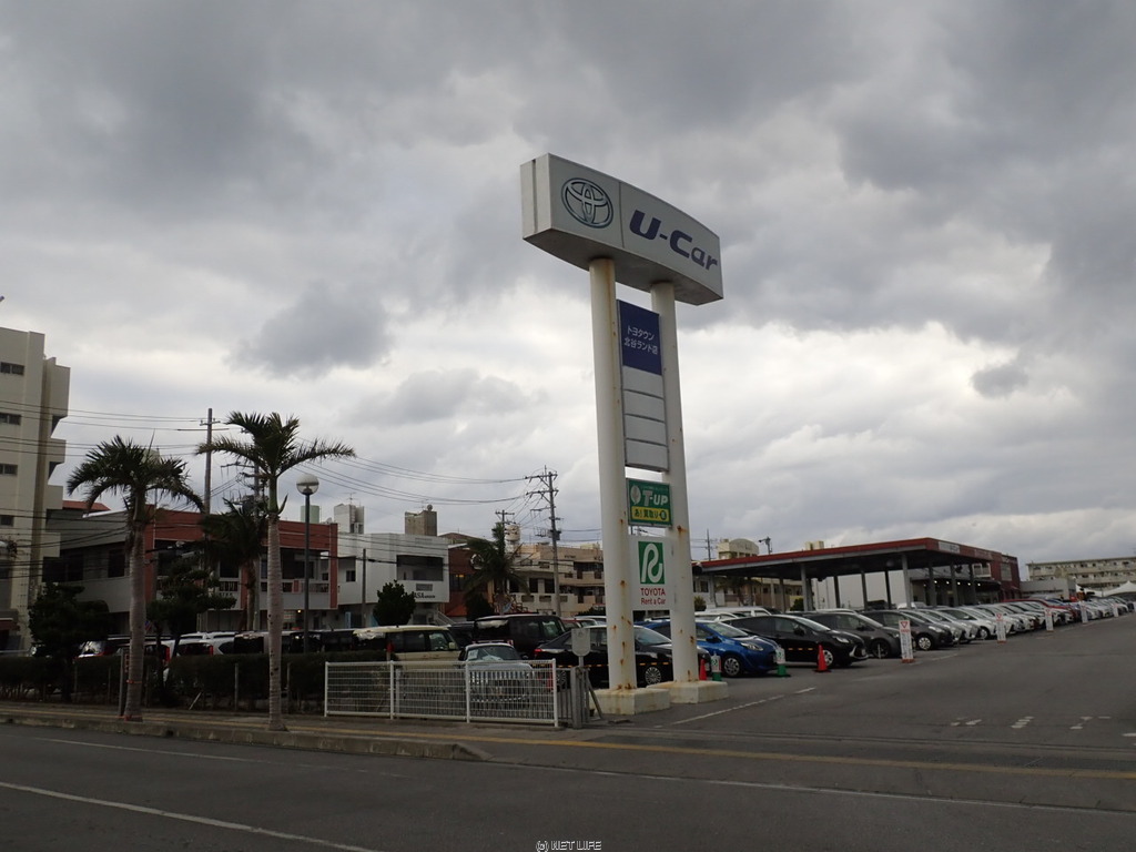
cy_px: 426
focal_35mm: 30
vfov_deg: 46.8
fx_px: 985
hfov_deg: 60.0
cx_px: 568
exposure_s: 1/400
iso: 160
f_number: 3.2
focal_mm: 5.5
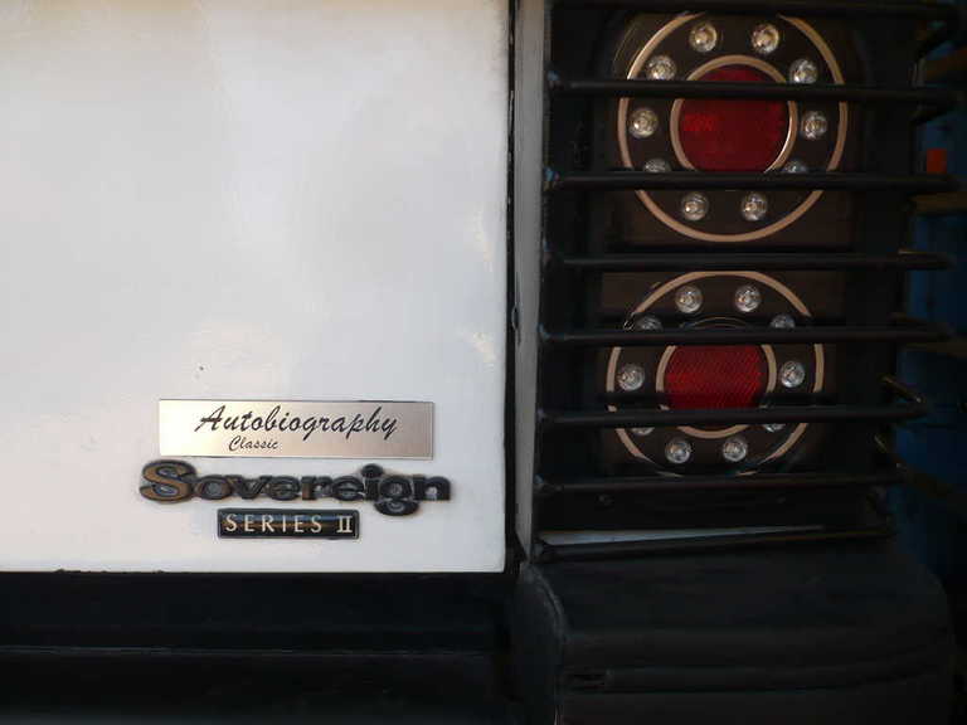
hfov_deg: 52.6
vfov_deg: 40.7
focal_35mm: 35
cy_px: 362
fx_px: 978
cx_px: 484
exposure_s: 1/160
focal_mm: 5.8
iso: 100
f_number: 2.8
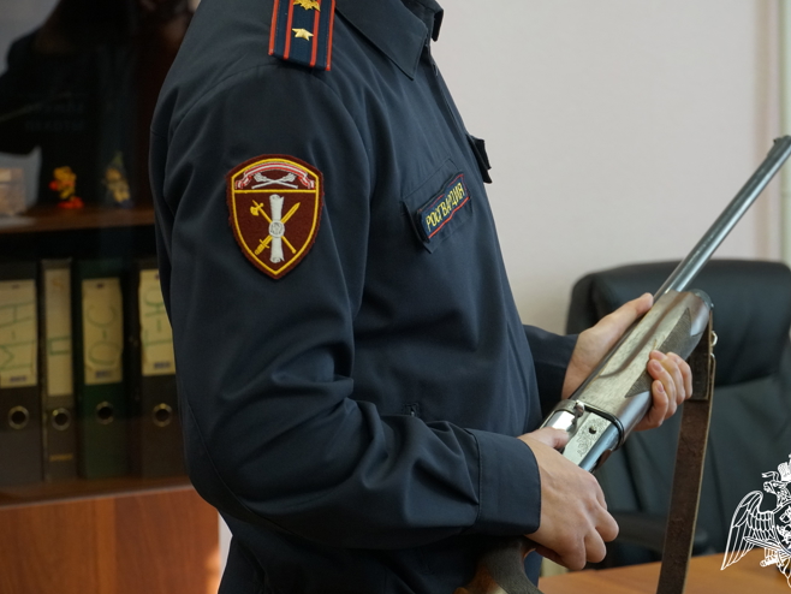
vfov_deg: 12.9
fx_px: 2629
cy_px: 299
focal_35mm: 115
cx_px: 424
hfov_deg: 17.1
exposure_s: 1/160
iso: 1250
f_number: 5.6
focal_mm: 70
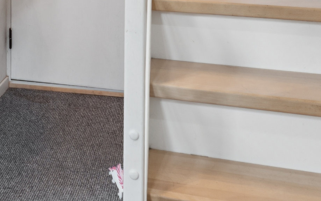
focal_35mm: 60
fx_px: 525
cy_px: -101
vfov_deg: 19.0
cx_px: 1
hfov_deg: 31.5
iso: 200
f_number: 8
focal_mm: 12
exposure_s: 1/6
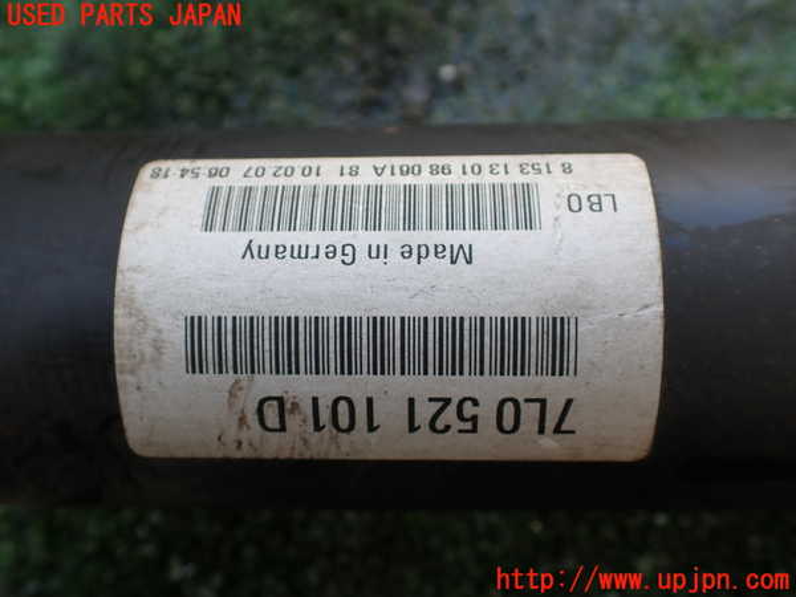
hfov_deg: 60.0
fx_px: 690
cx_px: 398
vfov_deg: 46.8
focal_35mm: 30
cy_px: 298
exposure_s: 1/200
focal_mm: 5.4
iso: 100
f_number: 2.3
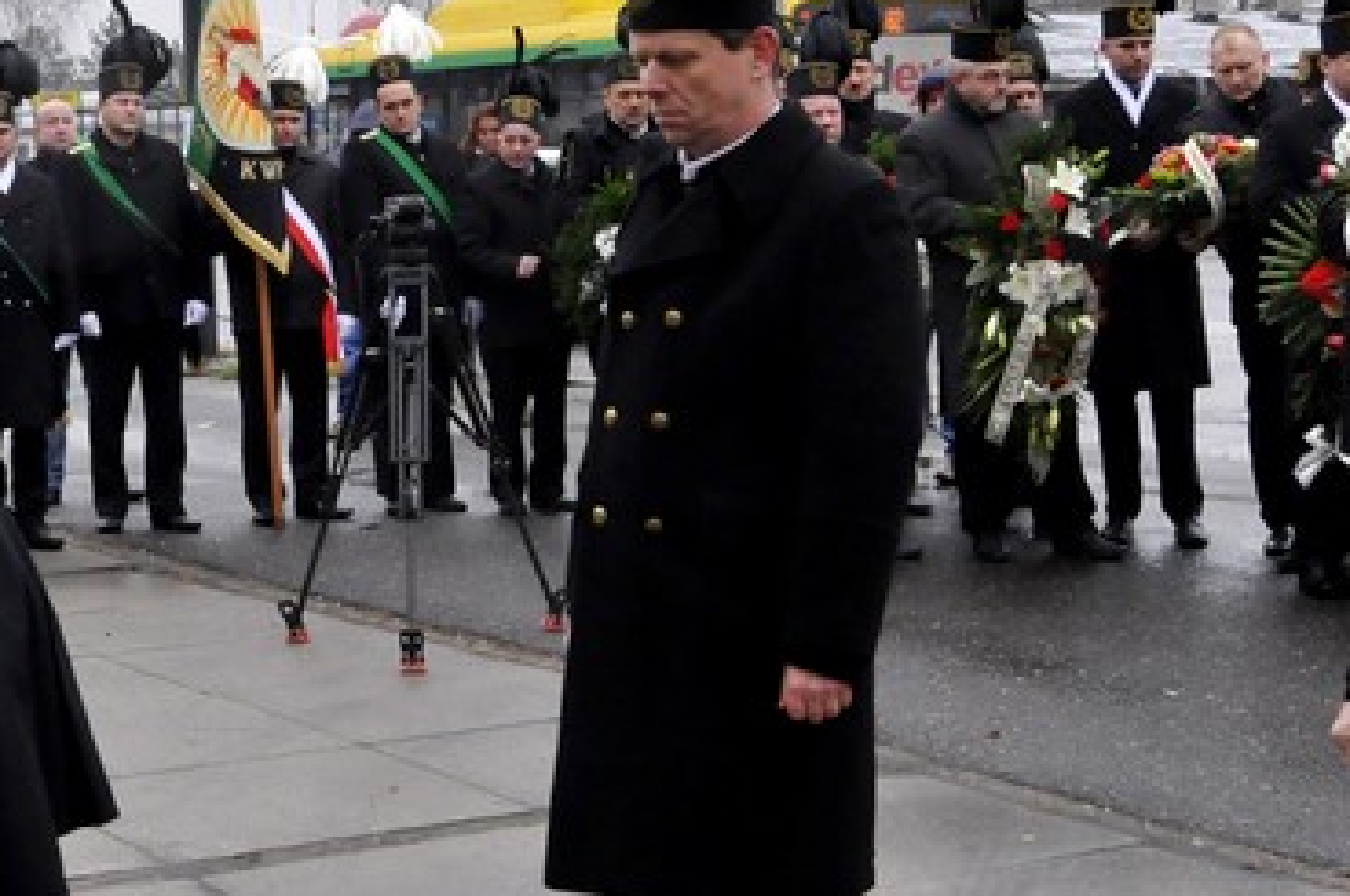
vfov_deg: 16.0
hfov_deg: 23.8
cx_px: 501
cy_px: 538
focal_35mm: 85
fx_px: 3197
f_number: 7.1
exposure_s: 1/200
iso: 1000
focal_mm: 21
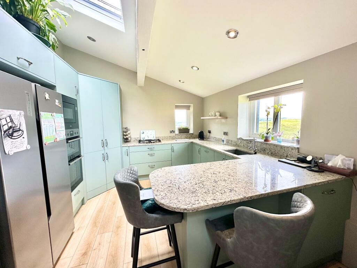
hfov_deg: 102.1
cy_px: 134
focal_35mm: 14
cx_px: 178
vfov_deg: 85.7
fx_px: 144
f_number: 2.2
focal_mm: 2.22
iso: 100
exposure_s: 1/100
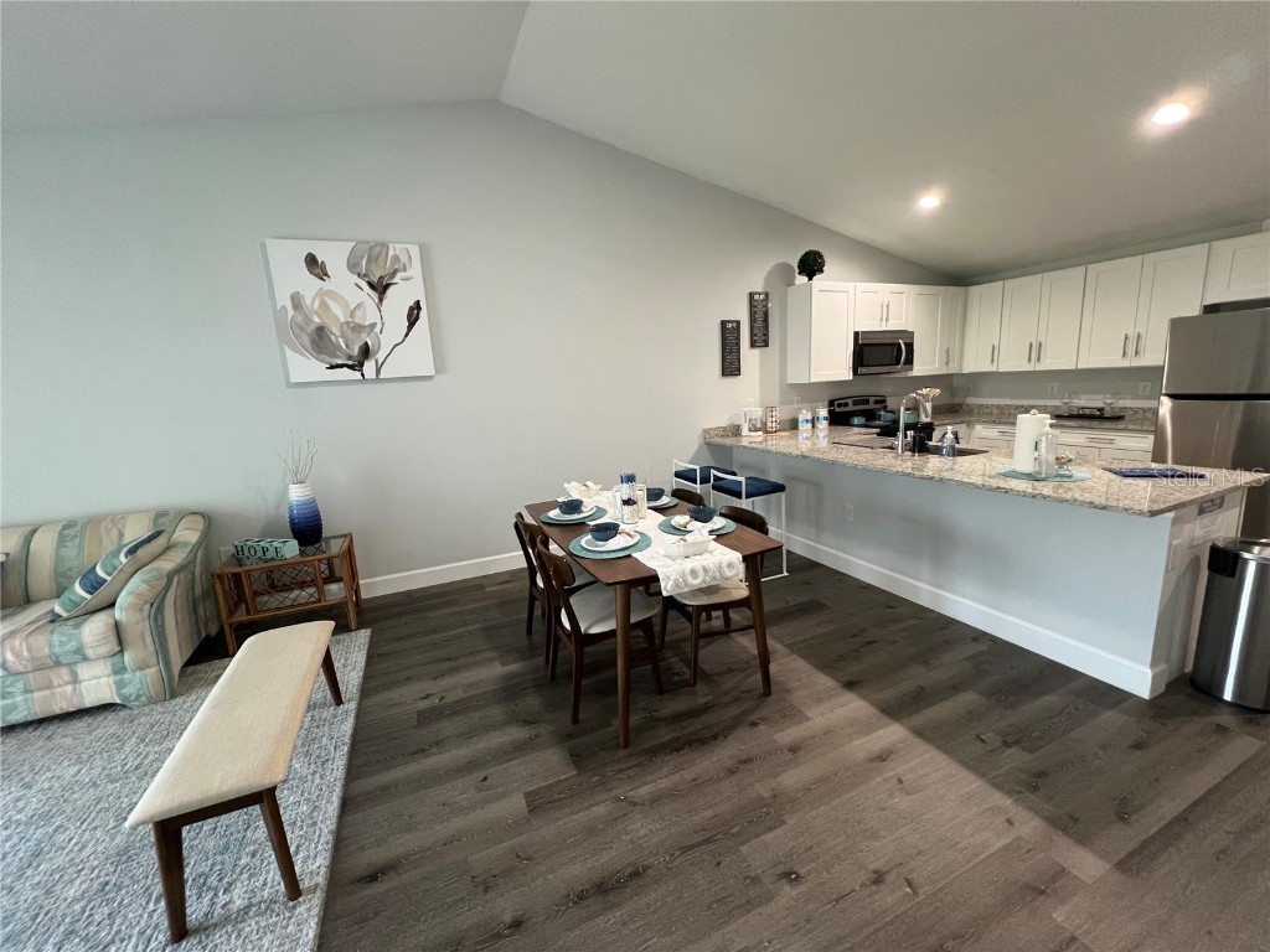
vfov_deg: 89.9
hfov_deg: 106.2
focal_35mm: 13
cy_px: 476
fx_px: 477
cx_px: 635
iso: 250
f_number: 1.8
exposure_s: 1/60
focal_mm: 1.57
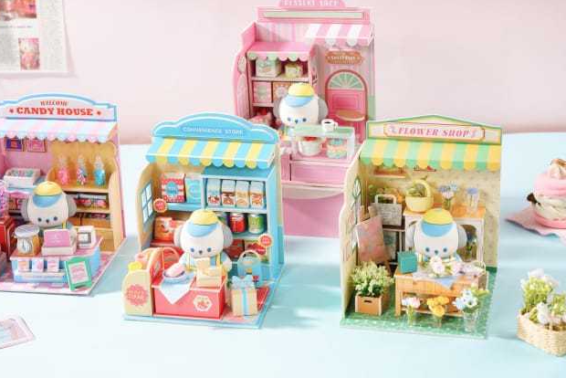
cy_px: 182
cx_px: 250
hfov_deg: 25.6
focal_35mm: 79
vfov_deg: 17.3
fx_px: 1243
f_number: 9
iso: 100
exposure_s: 1/160
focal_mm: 70
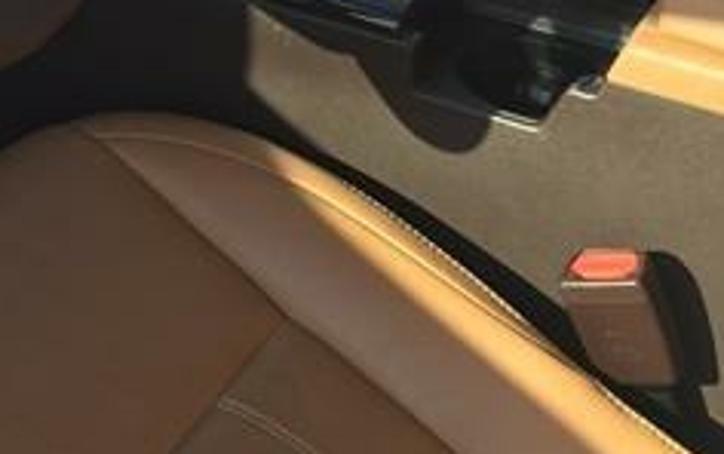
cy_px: -187
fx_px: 2054
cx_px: -52
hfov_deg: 19.2
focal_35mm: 104
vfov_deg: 12.1
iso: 32
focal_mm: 4.15
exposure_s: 1/439
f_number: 2.2
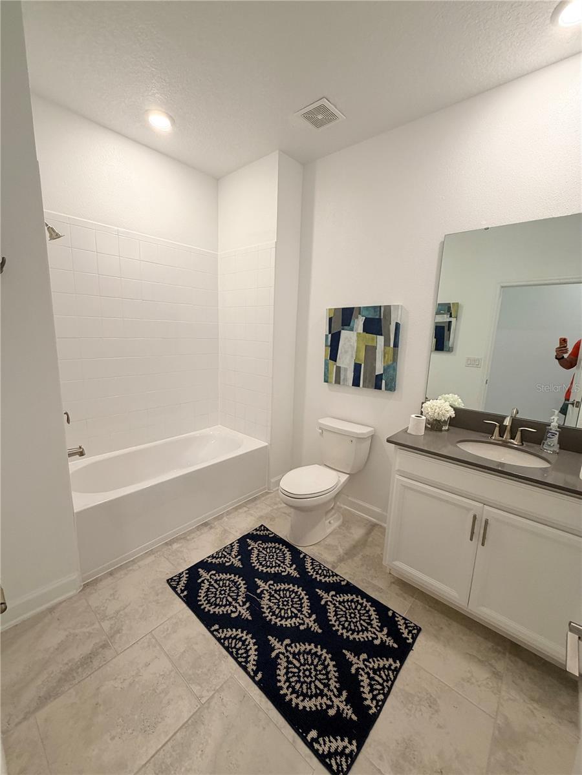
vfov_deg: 102.1
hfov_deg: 85.7
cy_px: 388
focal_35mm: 14
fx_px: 314
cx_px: 291
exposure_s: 1/120
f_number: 2.2
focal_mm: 2.22
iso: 200
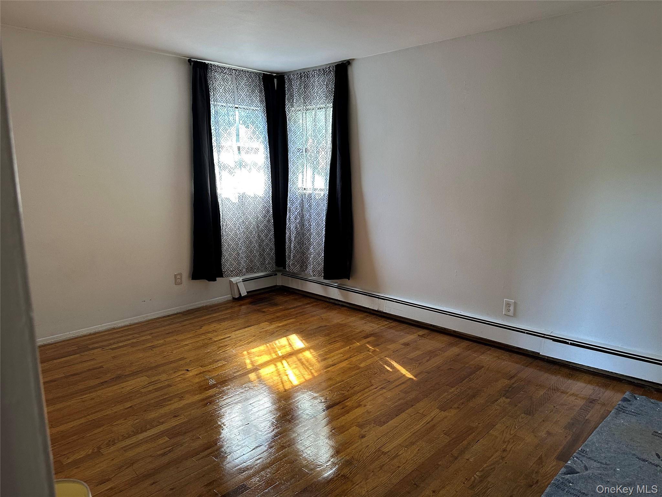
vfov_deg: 56.8
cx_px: 331
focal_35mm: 24
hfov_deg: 71.6
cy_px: 248
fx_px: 459
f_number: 1.78
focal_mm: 6.86
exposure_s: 1/60
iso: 250
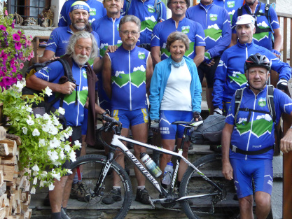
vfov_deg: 18.9
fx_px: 658
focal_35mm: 78
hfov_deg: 25.0
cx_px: 158
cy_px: 89
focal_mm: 11
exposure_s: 1/50
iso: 400
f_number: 4.8
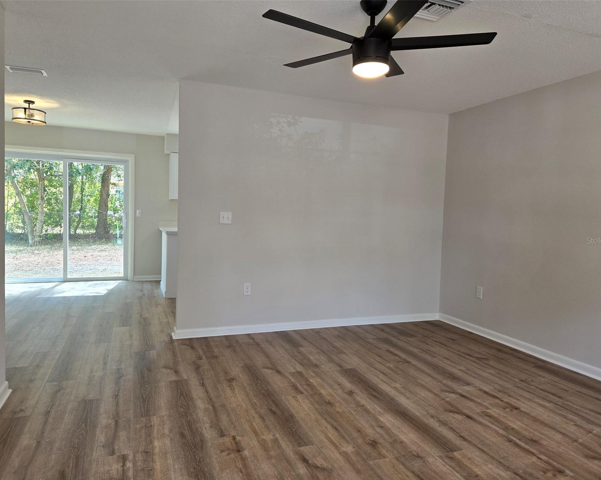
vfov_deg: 58.8
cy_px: 240
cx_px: 303
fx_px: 427
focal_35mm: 24
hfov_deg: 70.3
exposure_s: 1/120
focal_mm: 5.4
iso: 50
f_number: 1.8
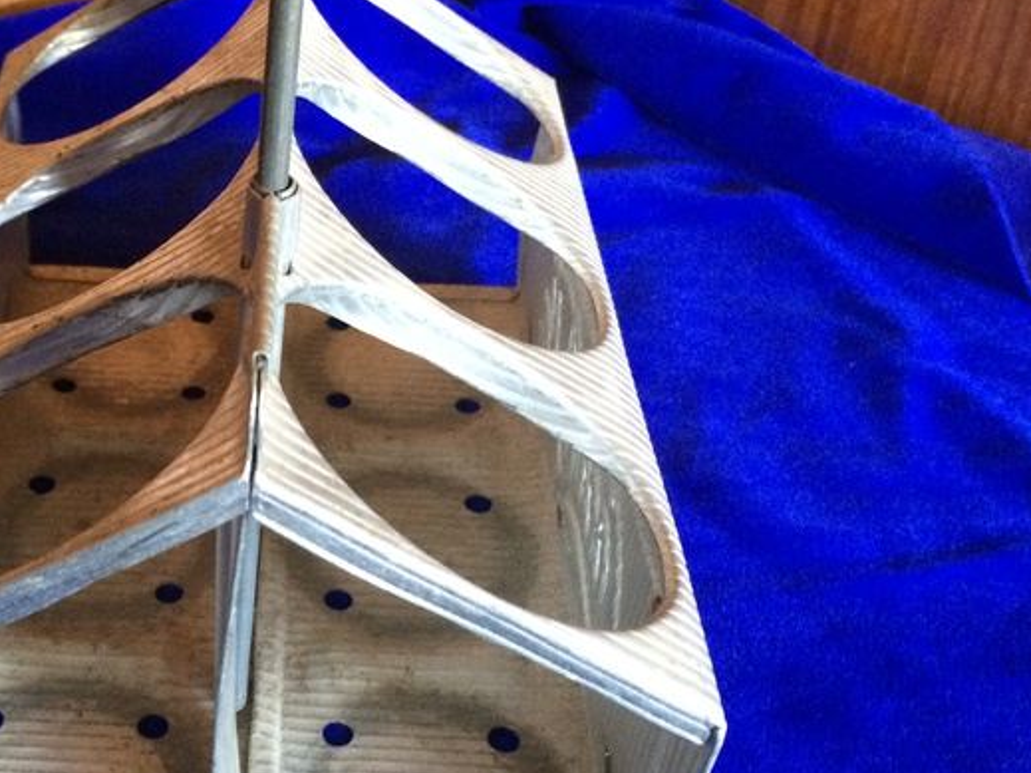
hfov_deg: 36.2
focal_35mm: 52
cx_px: 288
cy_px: 363
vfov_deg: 28.0
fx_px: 1548
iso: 320
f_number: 2.2
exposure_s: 1/17
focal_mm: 4.12
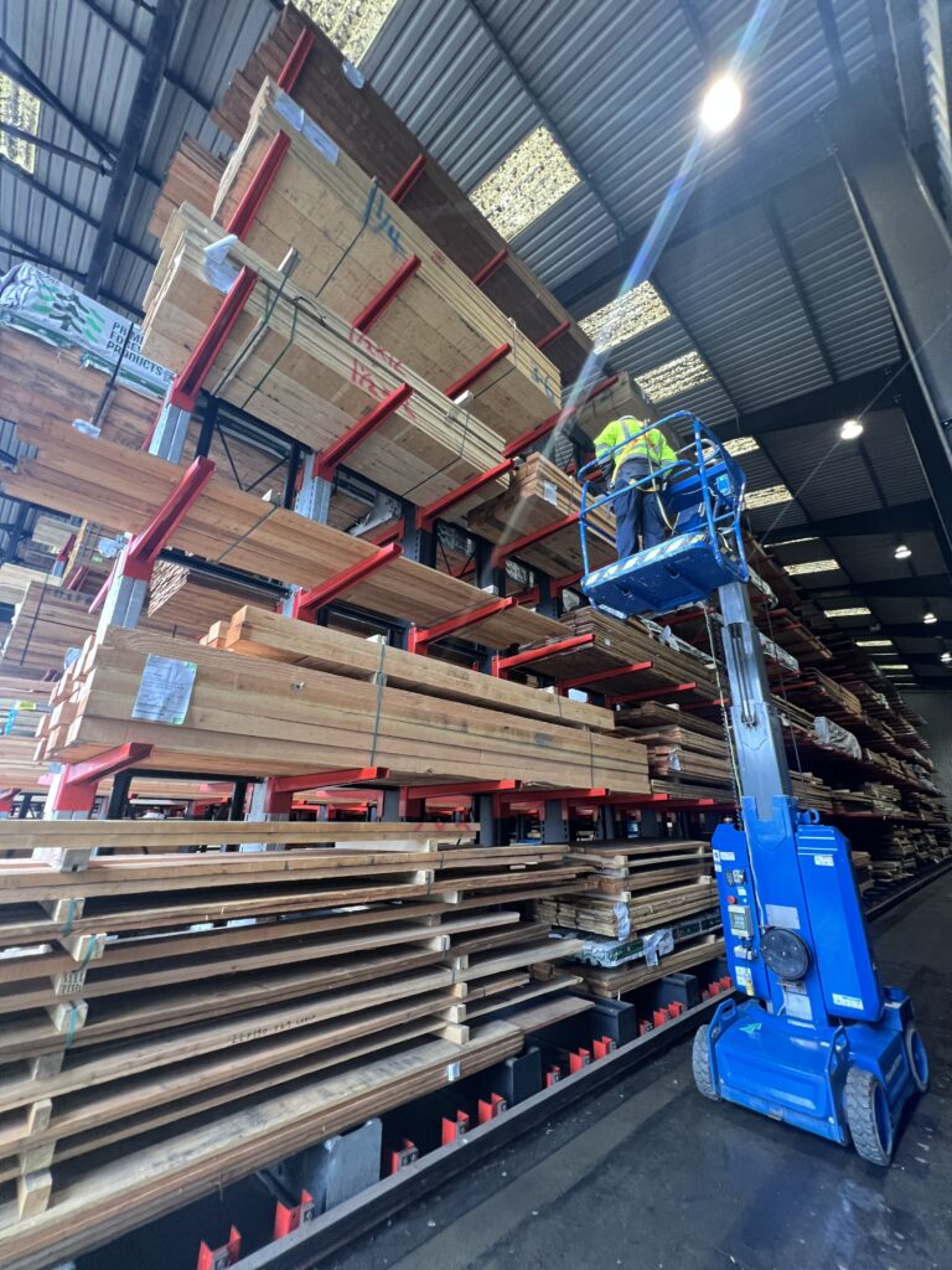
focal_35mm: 13
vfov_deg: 106.2
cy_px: 635
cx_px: 476
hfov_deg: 89.9
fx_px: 477
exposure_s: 1/60
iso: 320
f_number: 1.8
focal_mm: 1.57
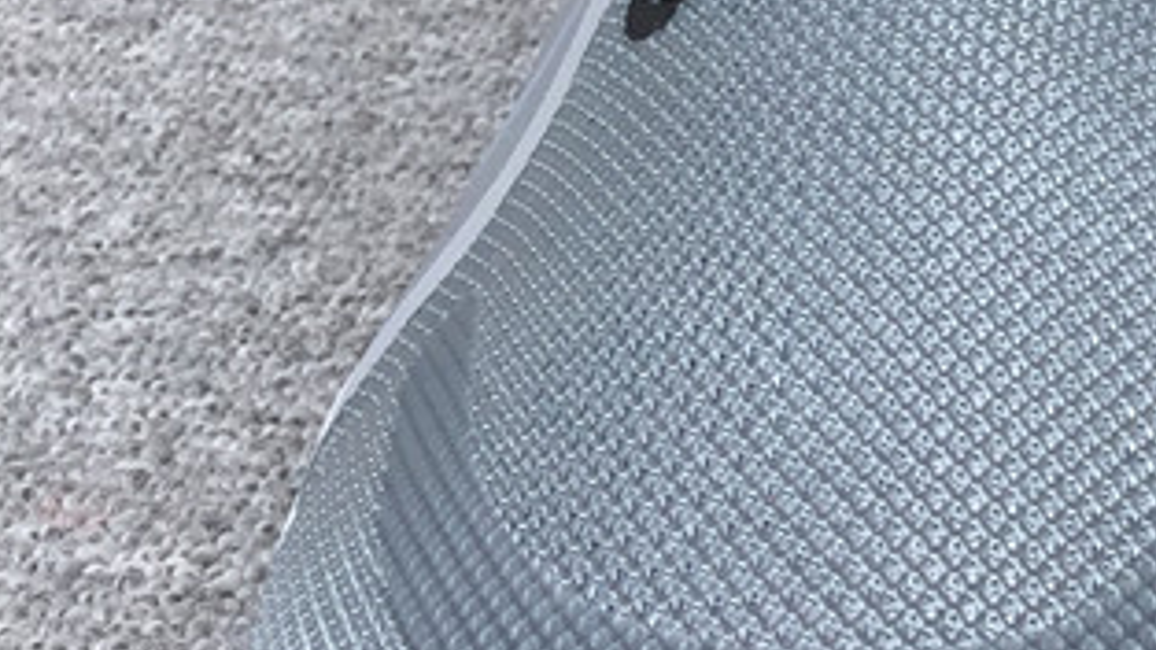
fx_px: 2973
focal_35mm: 97
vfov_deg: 12.5
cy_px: 323
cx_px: 1610
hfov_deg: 19.8
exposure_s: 1/413
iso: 25
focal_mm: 3.3
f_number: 2.4
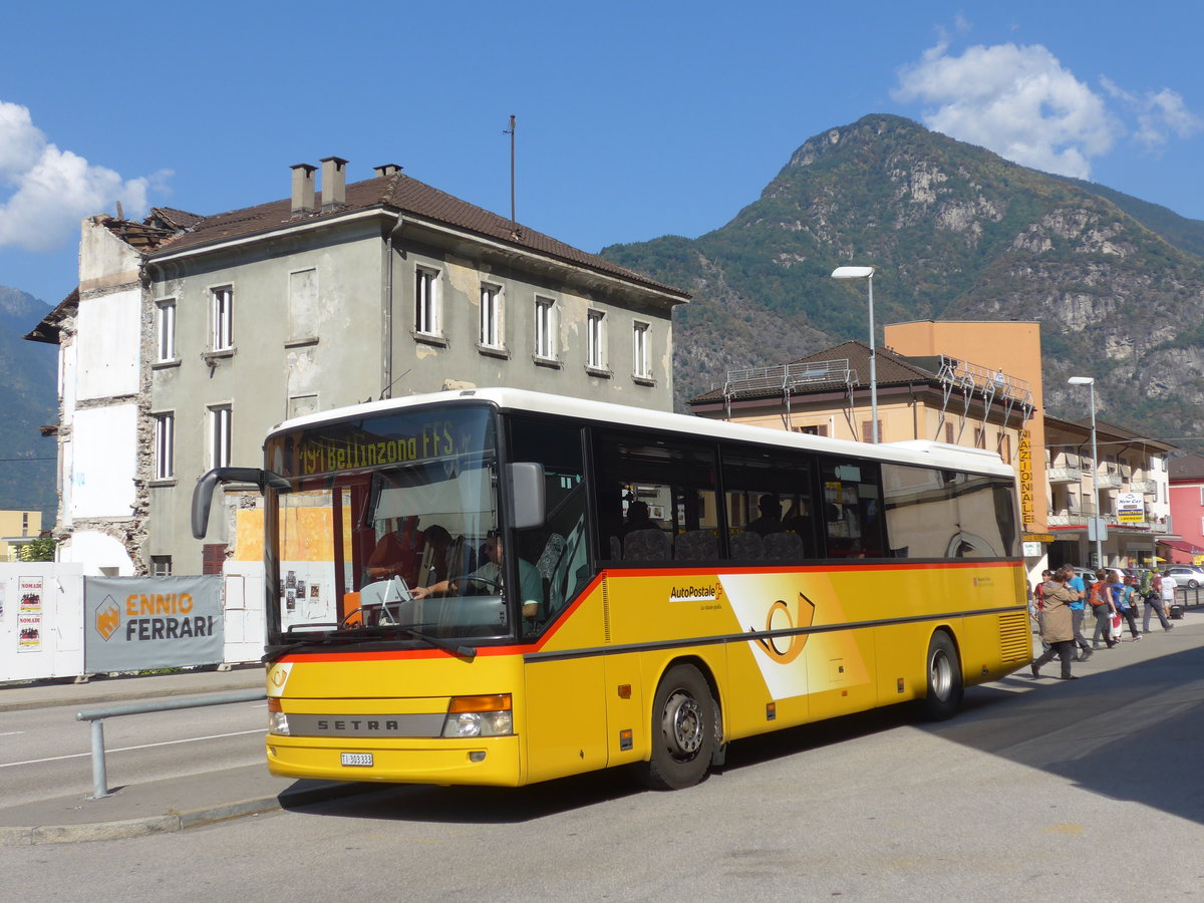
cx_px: 602
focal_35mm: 41
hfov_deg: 45.8
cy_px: 452
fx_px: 1426
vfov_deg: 35.1
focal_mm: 8.4
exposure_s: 1/2000
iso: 80
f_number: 2.8
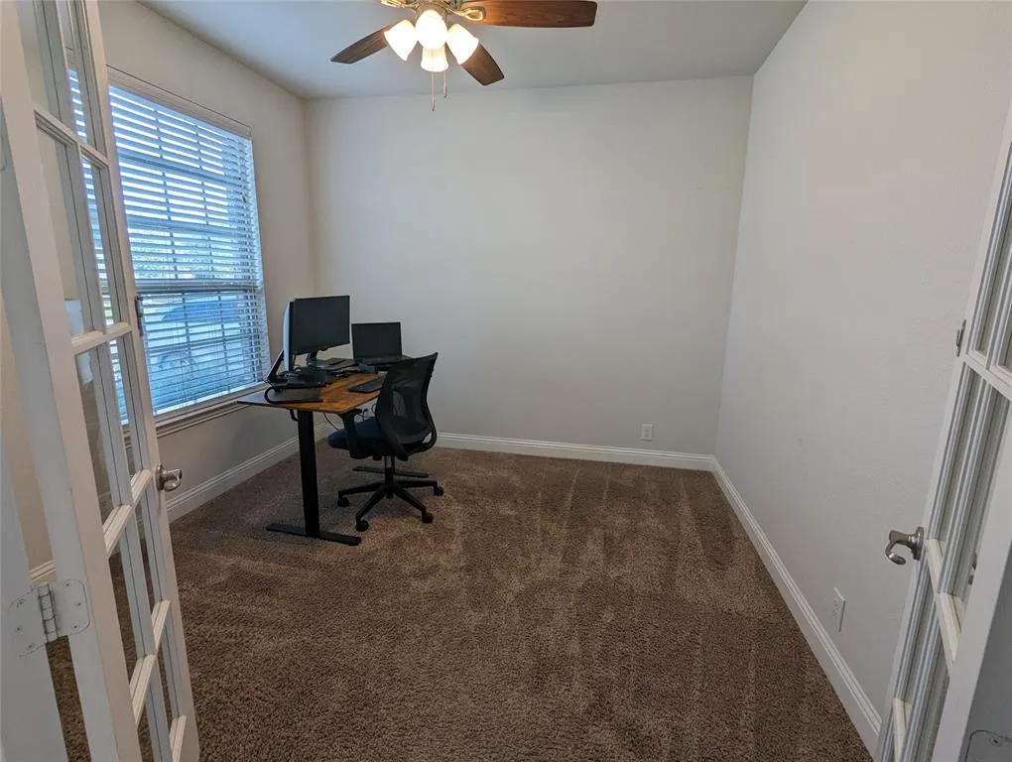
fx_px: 468
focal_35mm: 16
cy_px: 381
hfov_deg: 94.4
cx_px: 506
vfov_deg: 78.2
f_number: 2.2
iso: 97
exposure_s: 1/120
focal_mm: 2.35
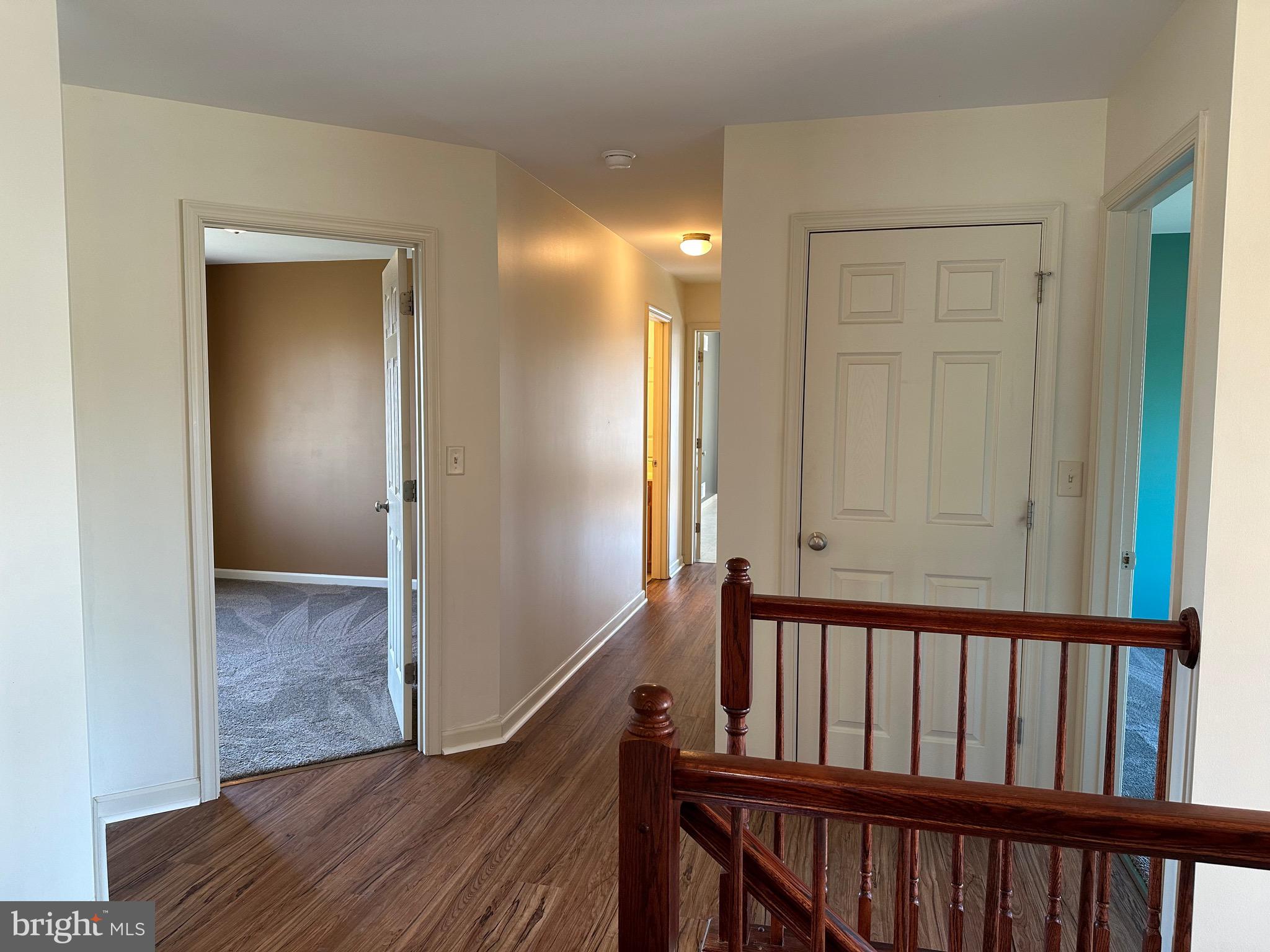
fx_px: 881
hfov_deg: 71.6
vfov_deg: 56.8
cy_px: 476
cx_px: 635
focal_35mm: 24
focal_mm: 6.86
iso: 125
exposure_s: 1/60
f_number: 1.78
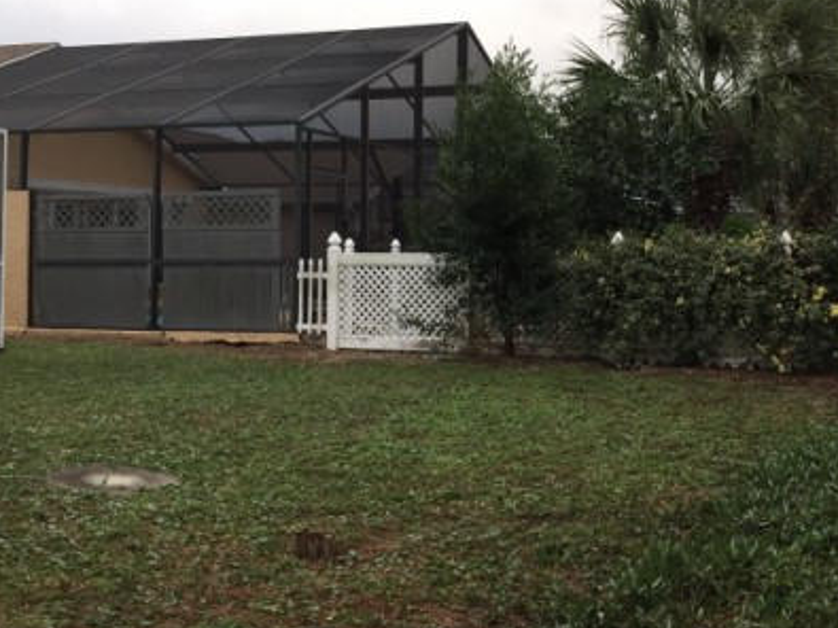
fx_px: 1137
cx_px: 522
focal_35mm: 47
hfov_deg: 40.2
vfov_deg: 30.8
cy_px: 246
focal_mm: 4.15
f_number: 2.2
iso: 50
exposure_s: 1/30
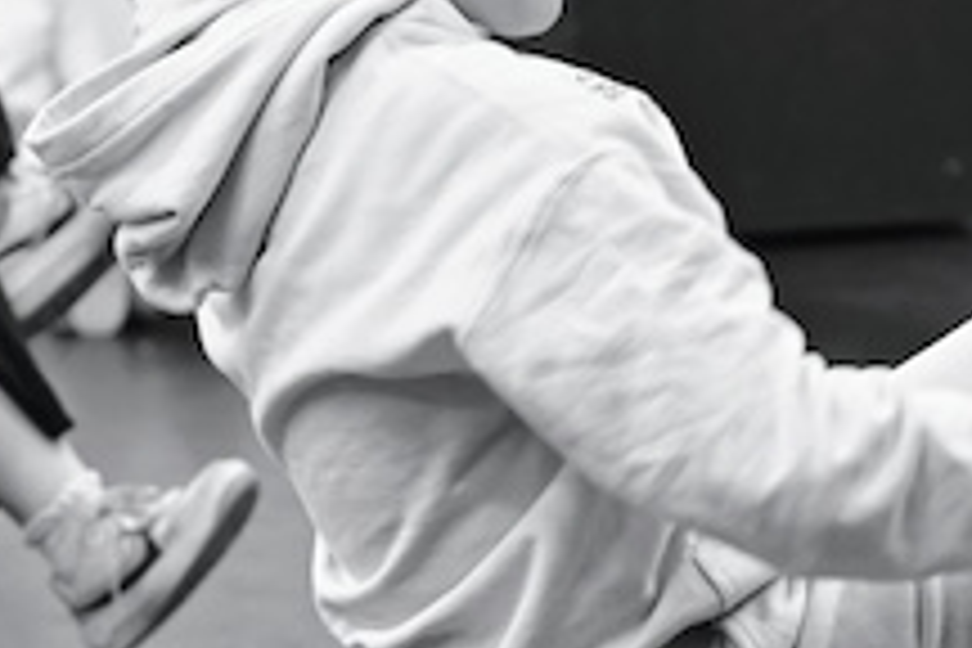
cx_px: 238
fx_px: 6237
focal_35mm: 231
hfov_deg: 8.9
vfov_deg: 5.9
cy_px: 790
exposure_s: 1/160
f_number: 2.8
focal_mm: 50
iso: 1800
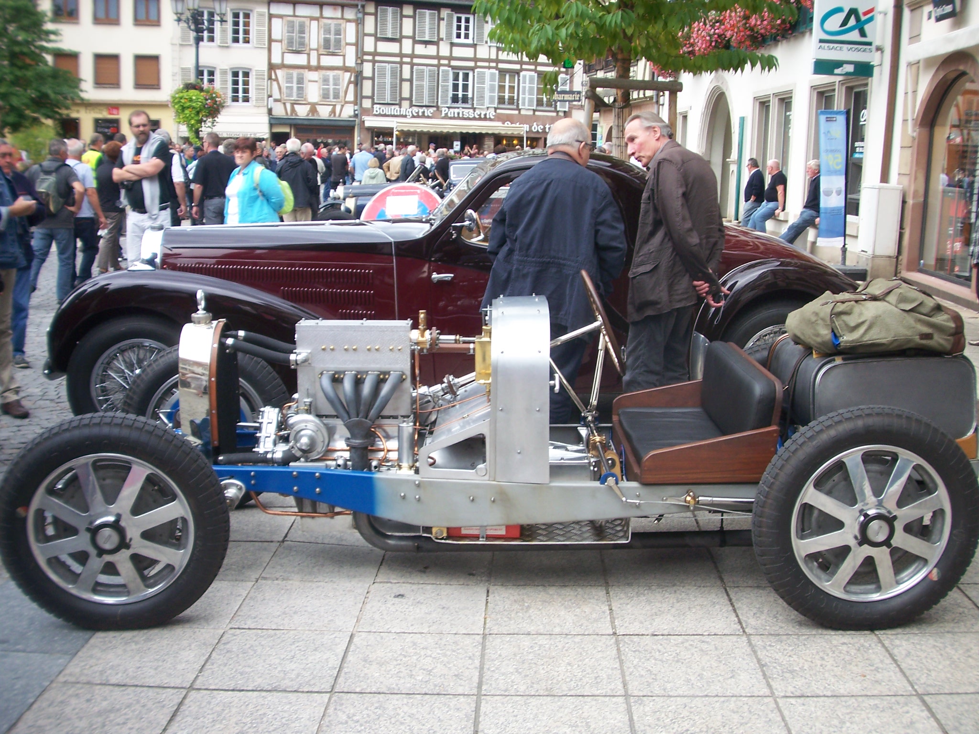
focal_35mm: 38
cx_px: 490
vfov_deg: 37.7
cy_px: 367
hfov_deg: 49.0
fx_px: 1075
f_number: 3.9
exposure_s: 1/60
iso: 64
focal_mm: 6.3
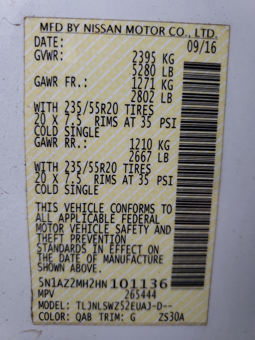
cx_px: 128
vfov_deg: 67.3
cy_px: 170
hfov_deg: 53.1
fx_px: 255
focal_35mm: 26
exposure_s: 1/120
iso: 58
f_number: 1.5
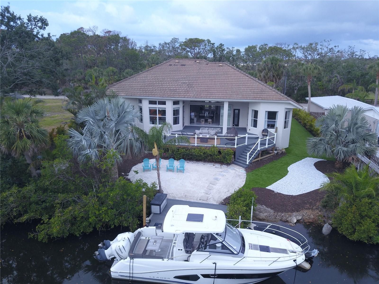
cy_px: 142
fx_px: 285
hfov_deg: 67.3
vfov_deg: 53.1
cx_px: 190
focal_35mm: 26
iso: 100
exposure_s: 1/643
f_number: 2.2
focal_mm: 4.7
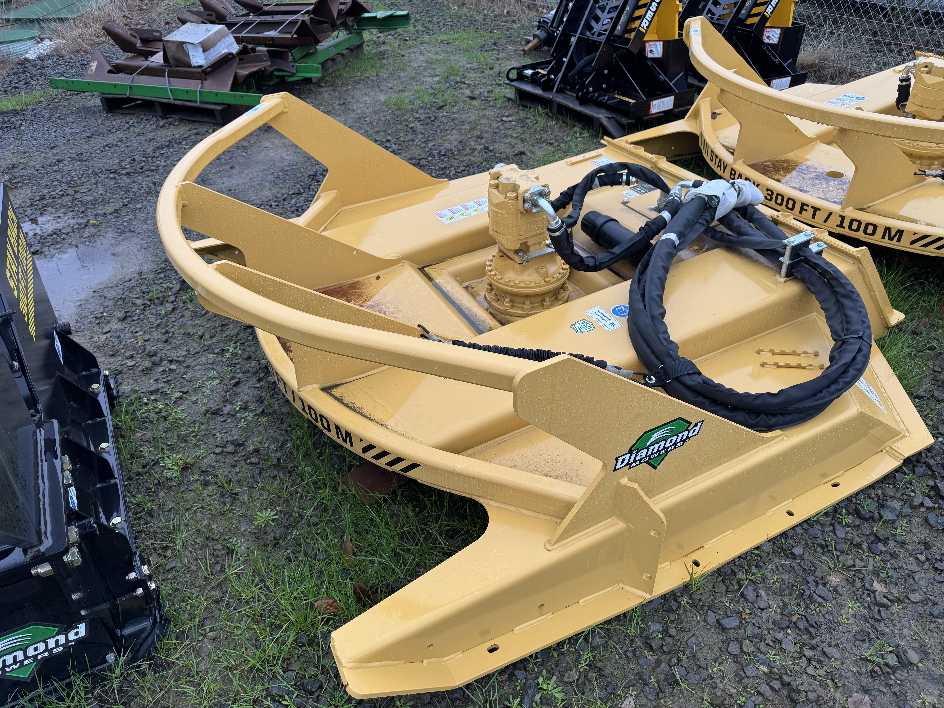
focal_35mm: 24
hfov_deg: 71.6
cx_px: 472
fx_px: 654
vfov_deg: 56.8
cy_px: 354
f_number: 1.78
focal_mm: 6.76
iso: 80
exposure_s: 1/402
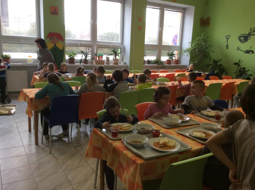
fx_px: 235
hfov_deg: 56.9
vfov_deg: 44.0
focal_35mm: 32
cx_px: 128
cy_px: 95
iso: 64
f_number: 2.4
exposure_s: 1/100
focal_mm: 3.3
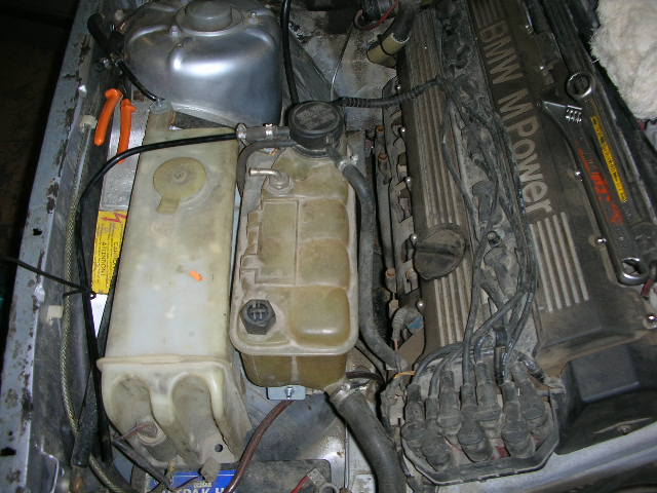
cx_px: 328
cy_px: 246
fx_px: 664
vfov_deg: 40.7
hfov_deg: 52.6
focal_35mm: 35
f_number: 3
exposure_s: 1/60.1
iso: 50
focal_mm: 5.8
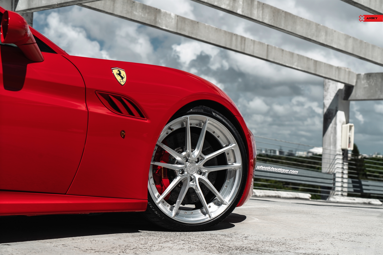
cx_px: 192
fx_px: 745
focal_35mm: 70
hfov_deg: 28.8
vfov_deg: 19.5
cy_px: 128
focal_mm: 70
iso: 250
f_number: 6.3
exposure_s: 1/800
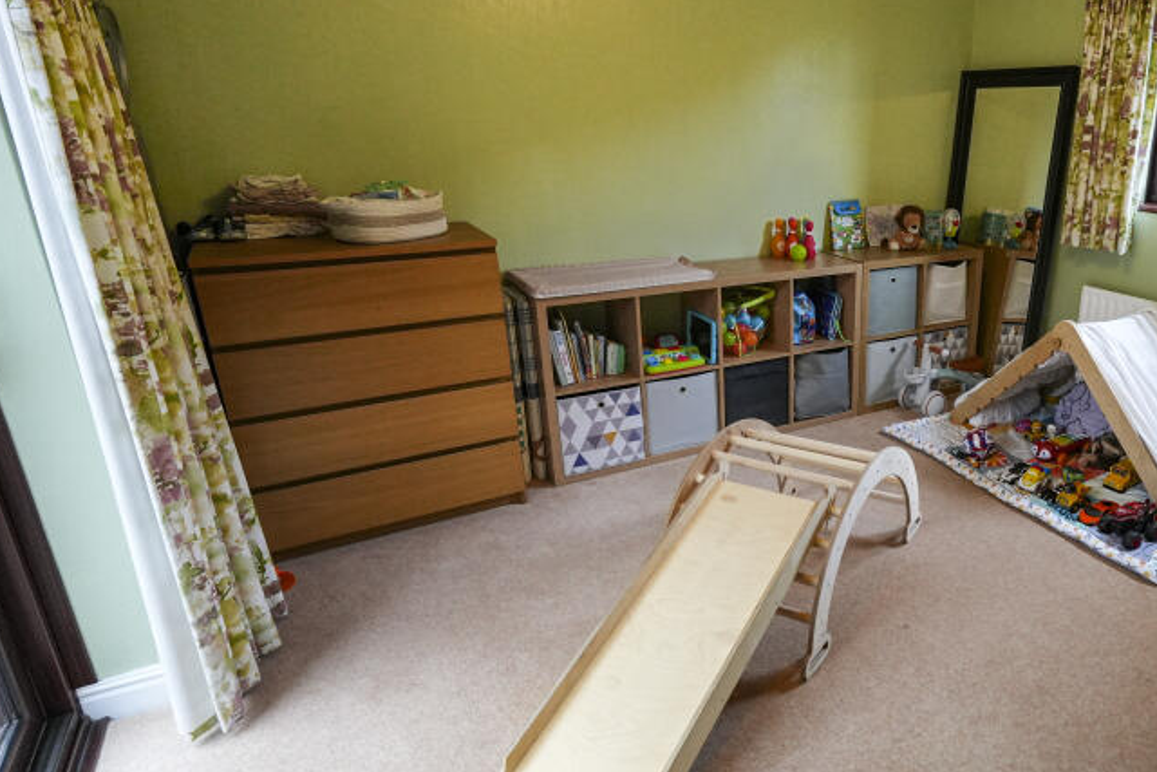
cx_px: 842
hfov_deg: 67.3
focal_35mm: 25
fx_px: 810
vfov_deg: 51.0
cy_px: 379
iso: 1600
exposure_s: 1/160
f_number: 4
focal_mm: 10.5
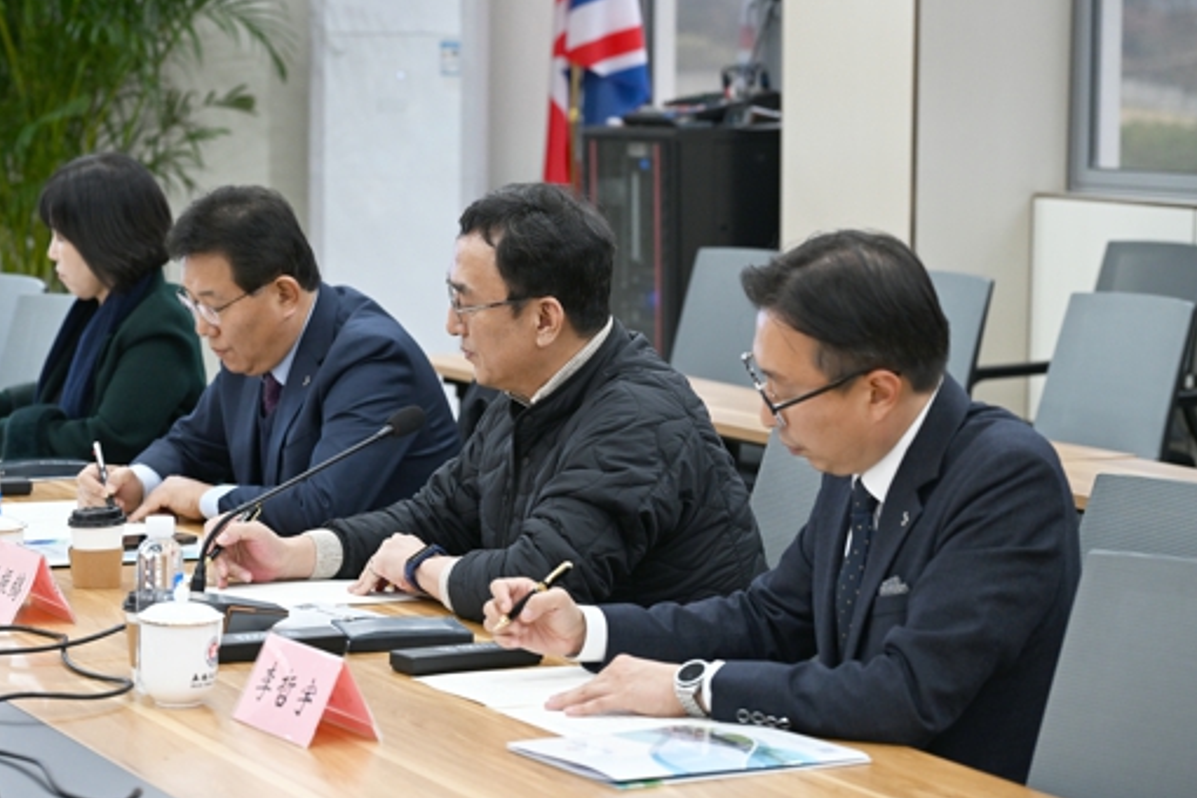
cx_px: 444
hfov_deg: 21.2
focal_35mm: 96
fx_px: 3192
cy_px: 344
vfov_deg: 14.2
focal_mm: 72
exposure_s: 1/160
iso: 1000
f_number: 4
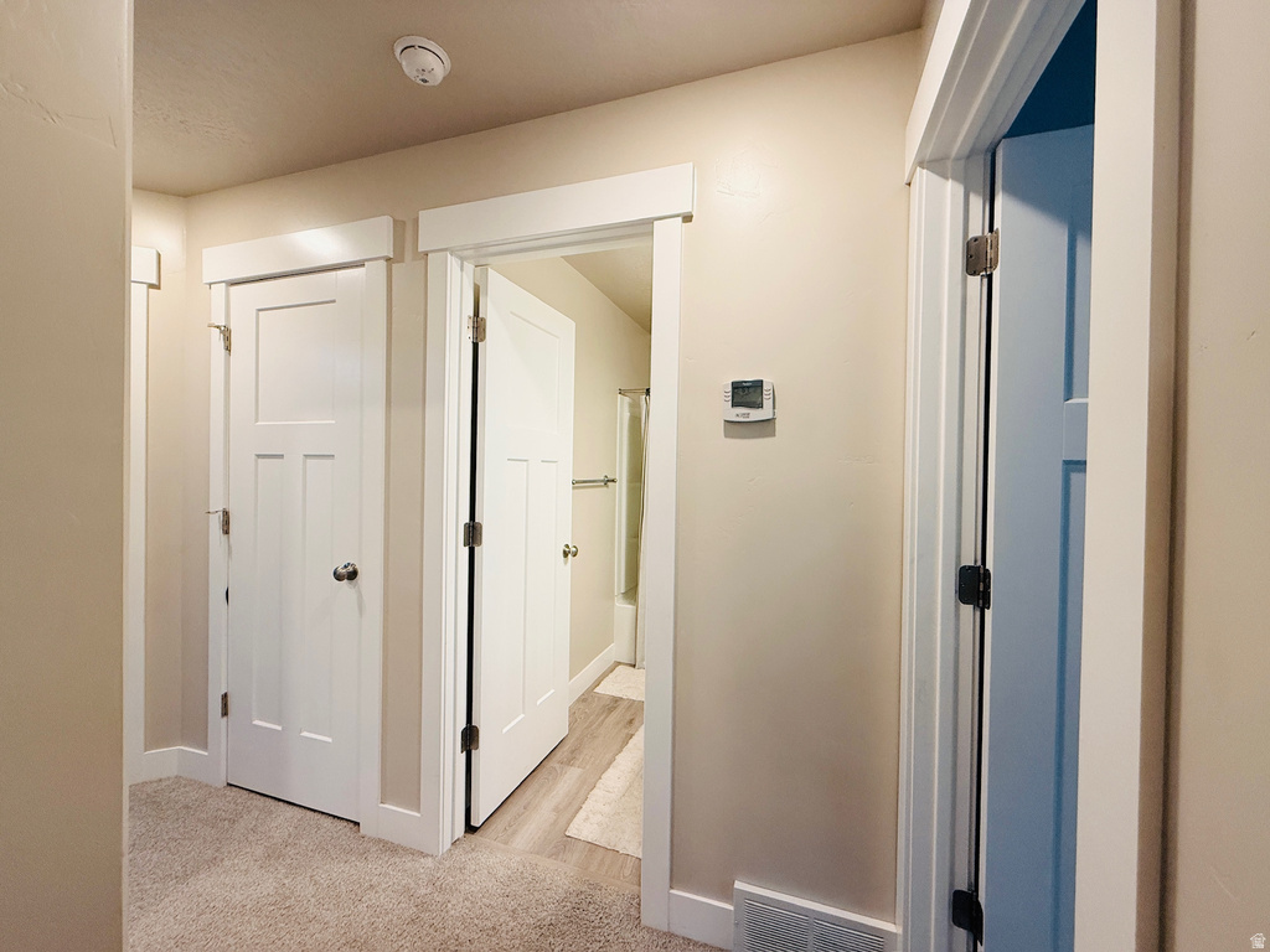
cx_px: 635
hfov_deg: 102.1
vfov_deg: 85.7
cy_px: 476
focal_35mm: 14
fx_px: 514
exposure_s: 1/120
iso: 200
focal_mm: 2.22
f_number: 2.2
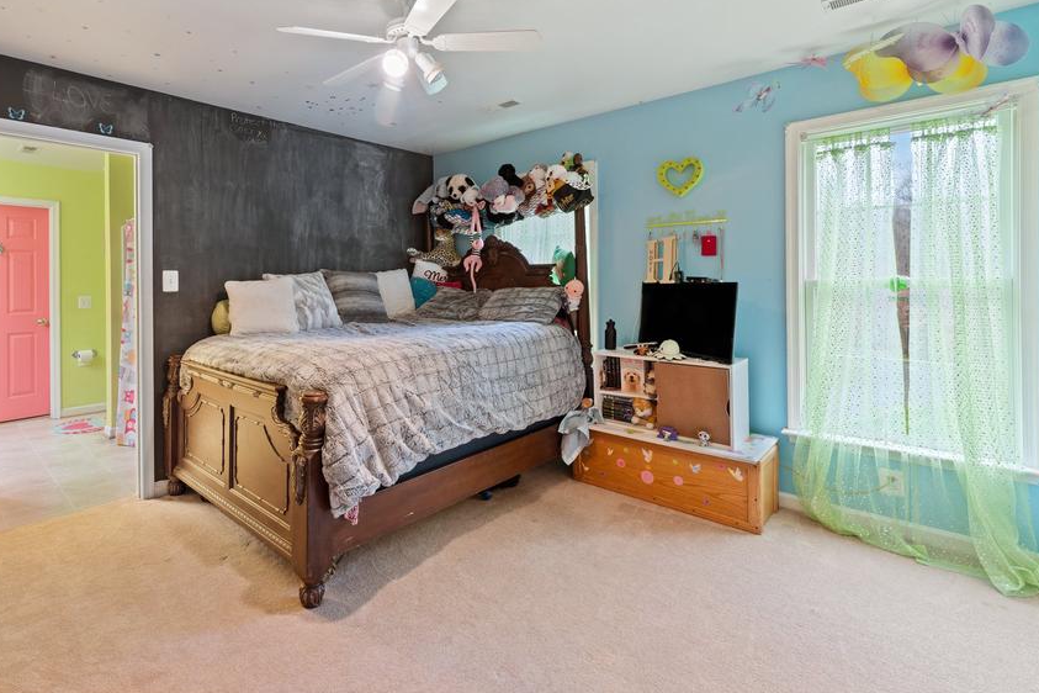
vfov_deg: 70.0
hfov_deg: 92.1
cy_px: 295
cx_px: 417
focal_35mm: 17
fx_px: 491
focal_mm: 14
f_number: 8
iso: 640
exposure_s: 1.3
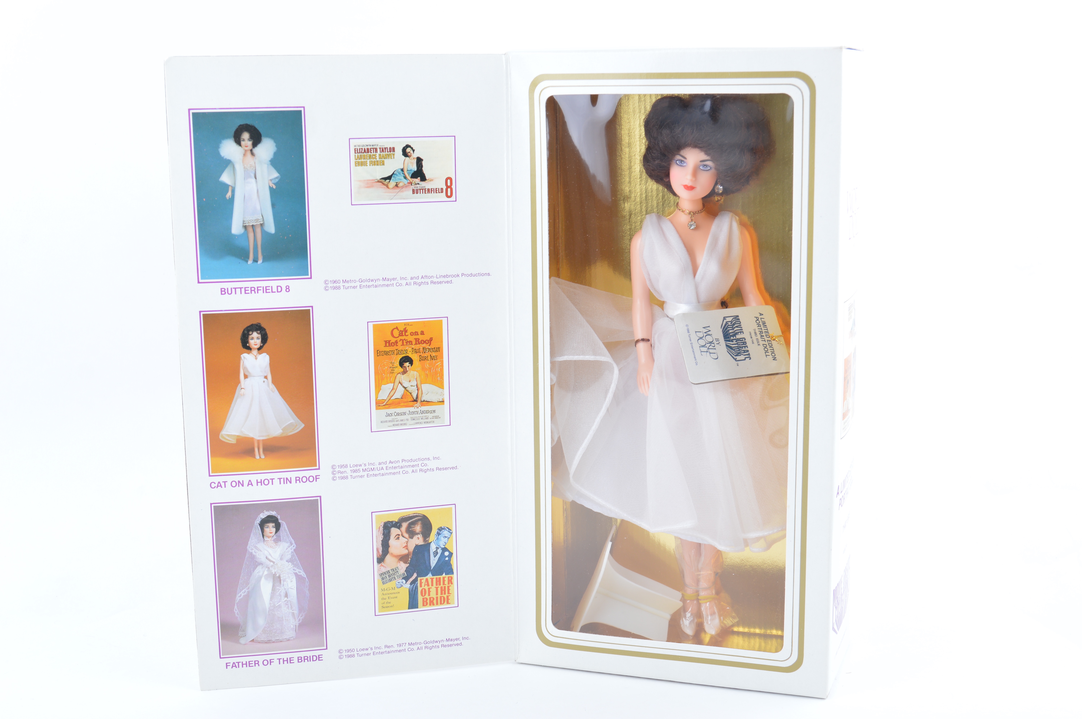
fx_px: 1441
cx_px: 541
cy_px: 360
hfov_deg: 41.1
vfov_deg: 28.0
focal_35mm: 48
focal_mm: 32
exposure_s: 1/30
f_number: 7.1
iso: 100
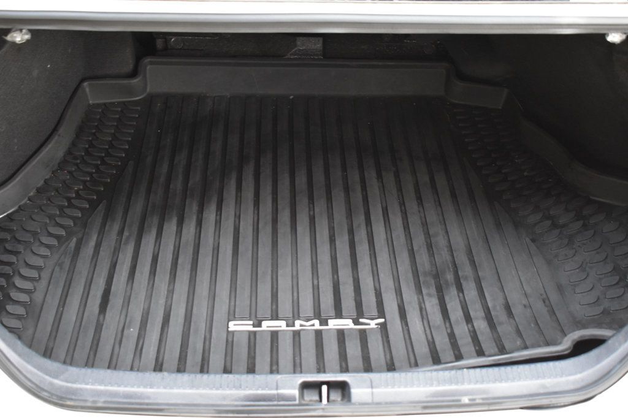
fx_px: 785
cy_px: 209
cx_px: 314
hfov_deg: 43.6
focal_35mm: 45
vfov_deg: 29.8
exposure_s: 1/10
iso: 1600
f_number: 4.2
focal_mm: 30
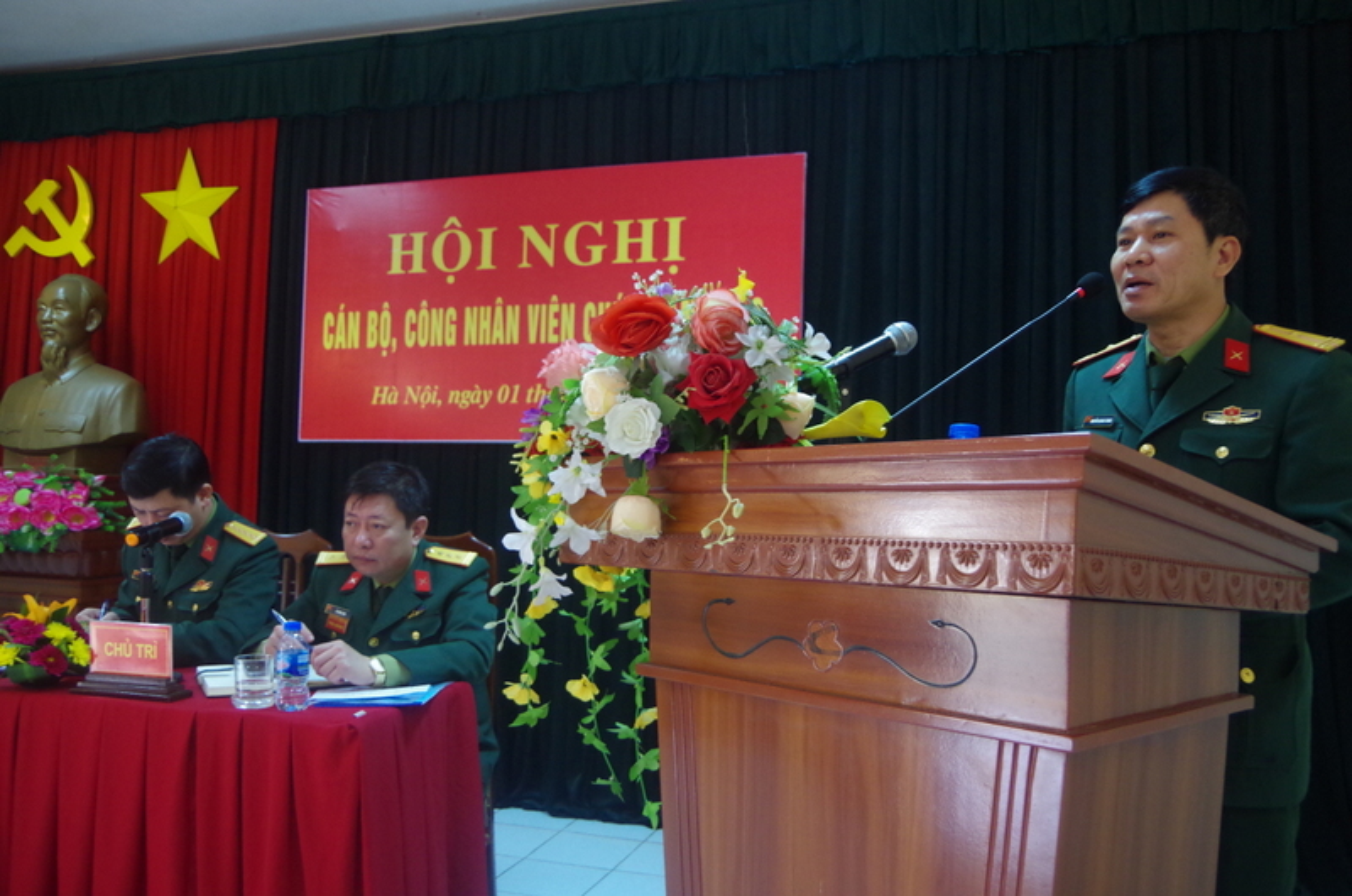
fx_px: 1162
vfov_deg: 42.2
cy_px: 448
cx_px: 676
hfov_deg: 60.4
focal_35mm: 31
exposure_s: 1/50
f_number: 4
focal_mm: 21
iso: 1600
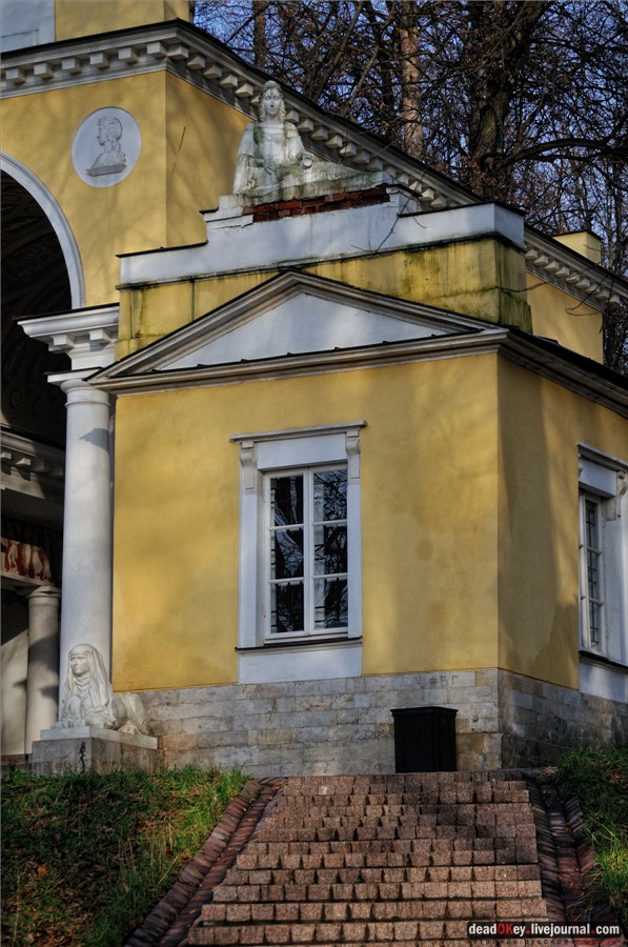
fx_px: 3072
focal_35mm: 117
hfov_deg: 11.7
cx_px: 314
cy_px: 474
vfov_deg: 17.5
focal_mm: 78
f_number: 7.1
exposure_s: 1/640
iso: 320
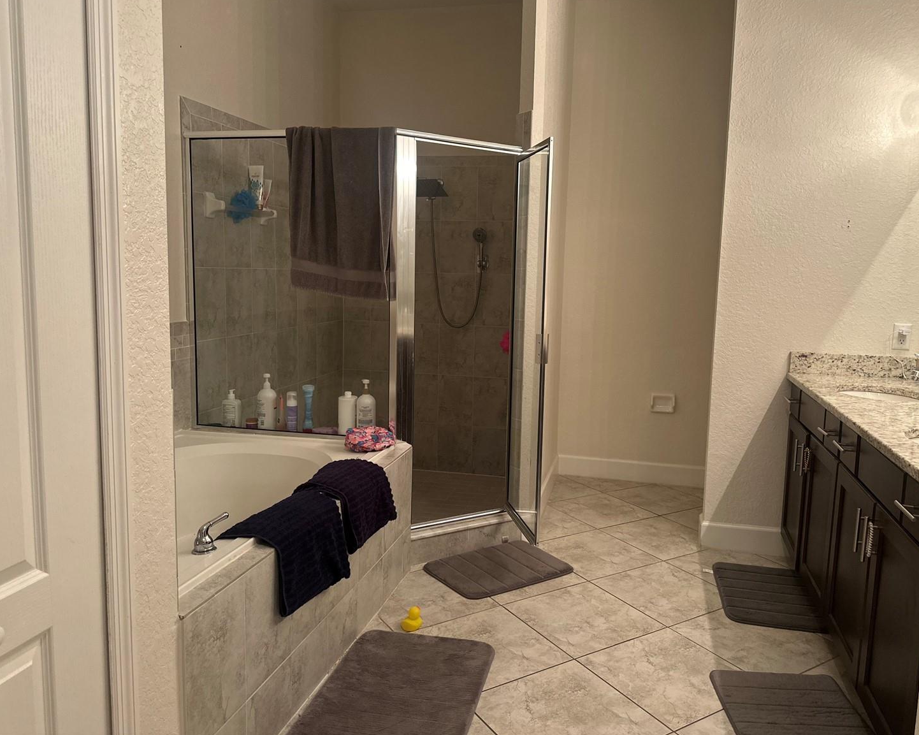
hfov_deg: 66.0
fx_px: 707
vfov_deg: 54.9
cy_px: 354
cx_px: 486
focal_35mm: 26
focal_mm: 6.86
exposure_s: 1/60
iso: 250
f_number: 1.78
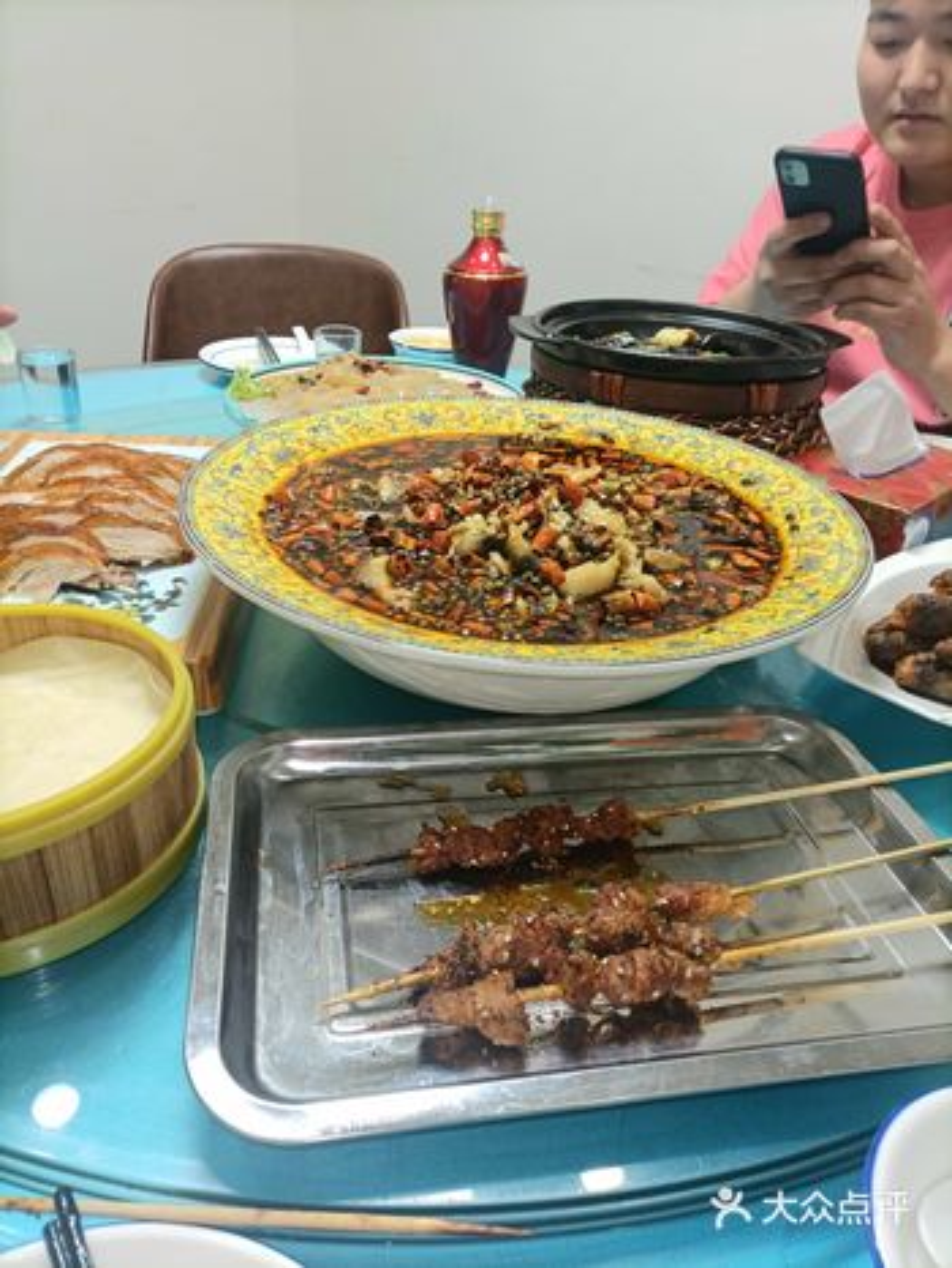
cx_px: 476
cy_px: 634
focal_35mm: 26
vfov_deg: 67.3
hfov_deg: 53.1
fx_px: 953
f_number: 1.8
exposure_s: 1/50.3
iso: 321
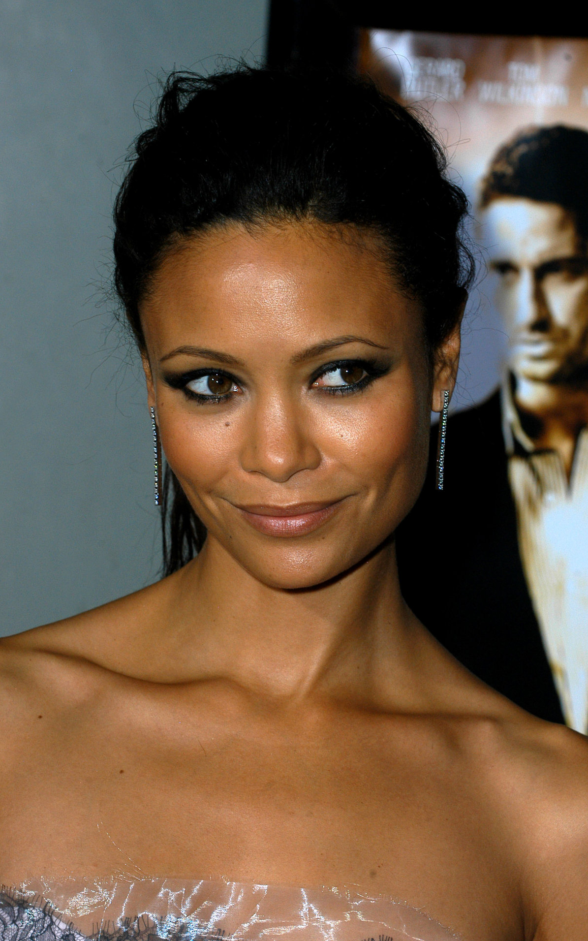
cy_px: 470
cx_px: 292
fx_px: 4141
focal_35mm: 162
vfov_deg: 13.0
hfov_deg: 8.1
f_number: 6.3
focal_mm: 105
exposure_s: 1/160
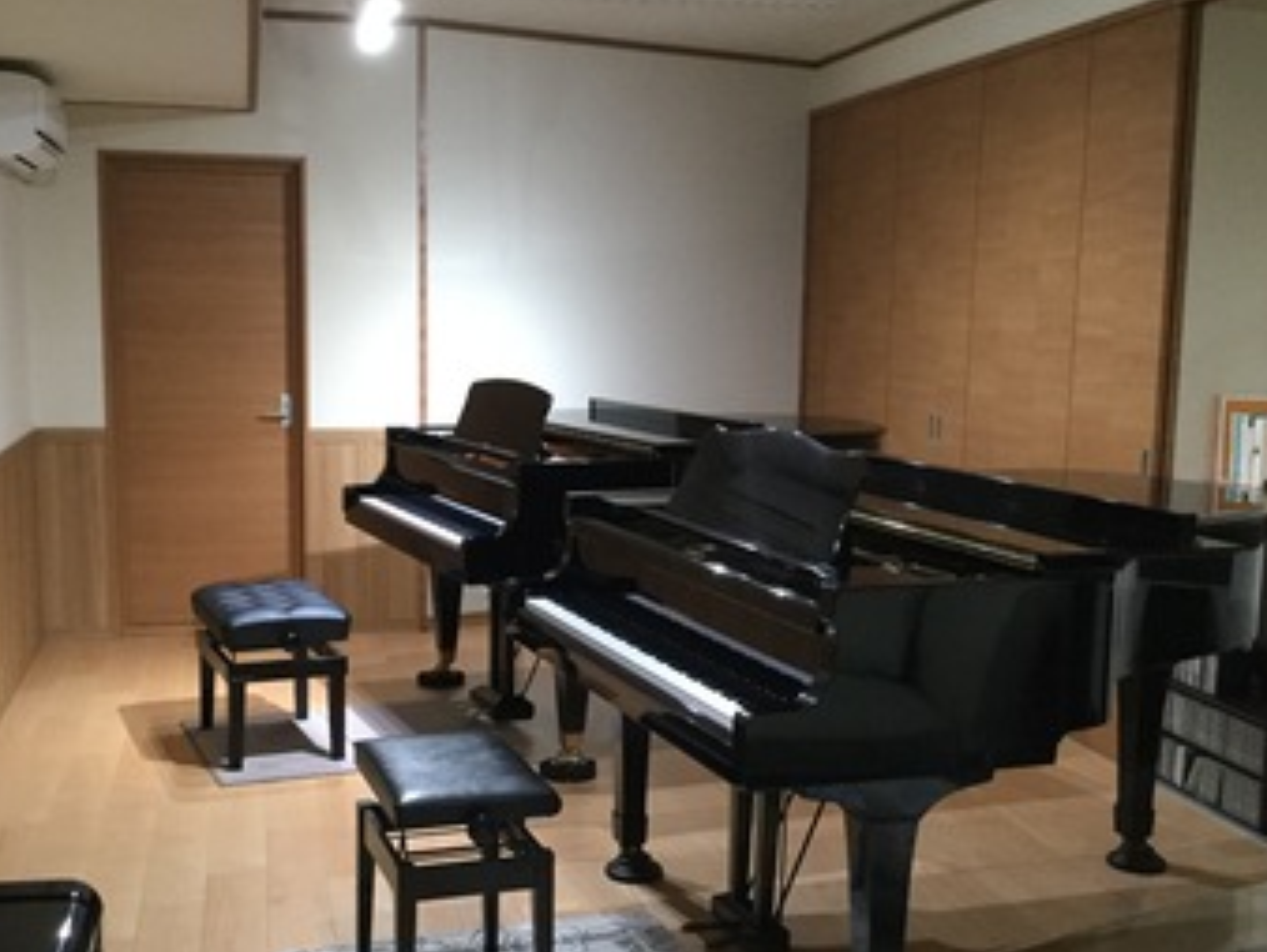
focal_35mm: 44
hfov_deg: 42.9
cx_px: 566
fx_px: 1612
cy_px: 525
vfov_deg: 32.9
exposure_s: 1/30
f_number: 2.4
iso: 200
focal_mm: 3.3
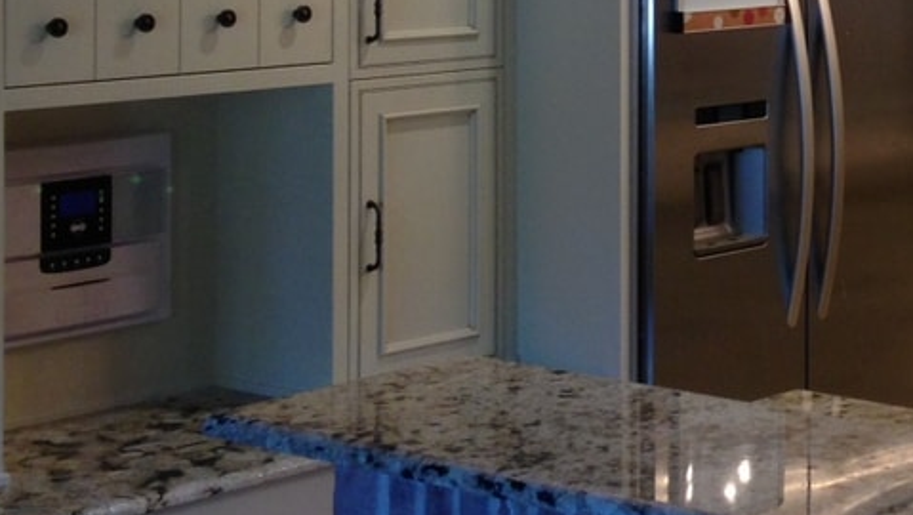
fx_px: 2422
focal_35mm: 100
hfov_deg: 20.5
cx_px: 973
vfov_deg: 11.9
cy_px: -65
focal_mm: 4.13
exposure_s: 1/20
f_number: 2.4
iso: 80
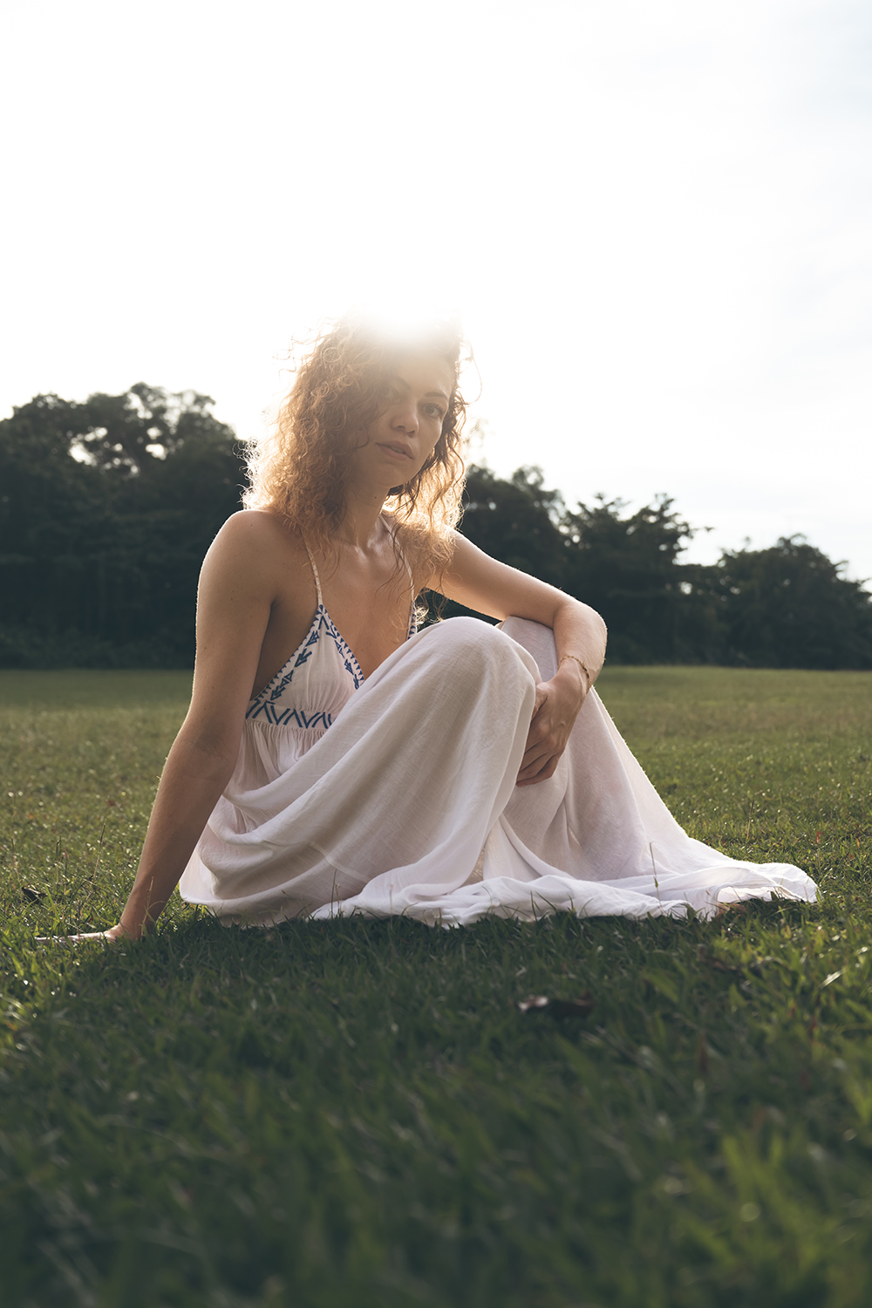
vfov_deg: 46.4
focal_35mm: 42
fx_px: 1526
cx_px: 436
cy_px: 654
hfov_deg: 31.9
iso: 100
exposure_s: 1/100
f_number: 4.5
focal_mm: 42
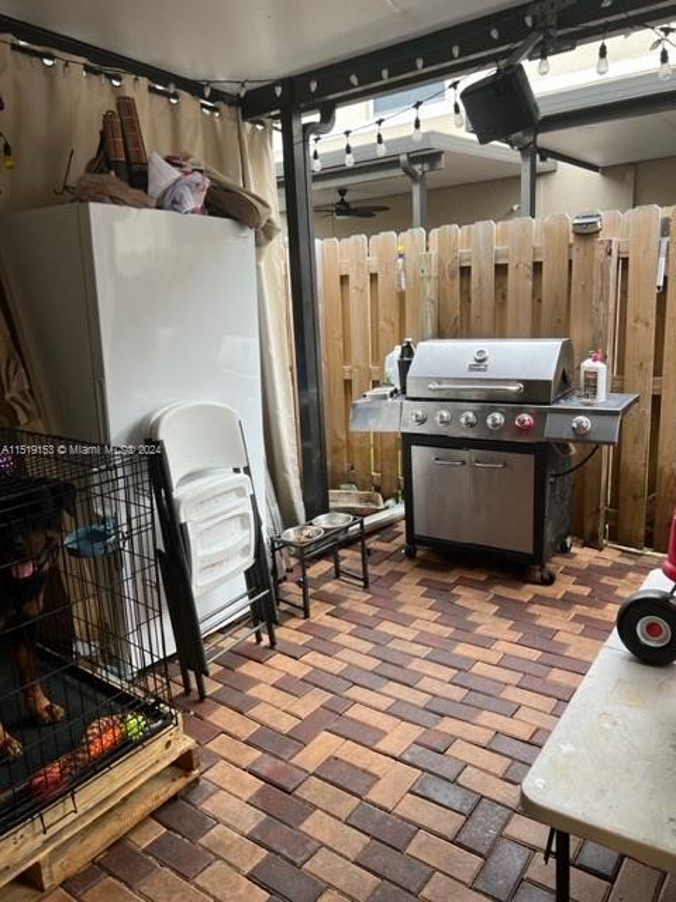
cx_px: 338
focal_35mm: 26
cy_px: 451
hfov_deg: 53.1
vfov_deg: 67.3
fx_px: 677
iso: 100
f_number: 1.5
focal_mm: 5.7
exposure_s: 1/120
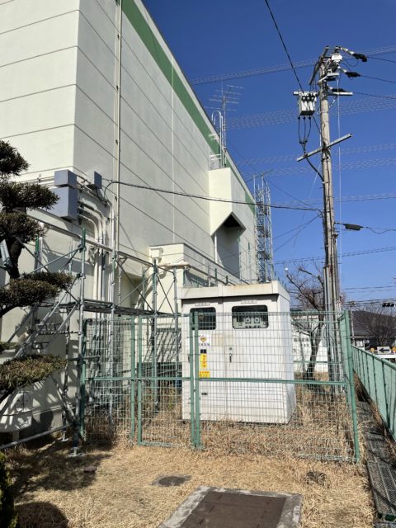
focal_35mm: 26
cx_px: 198
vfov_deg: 67.3
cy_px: 264
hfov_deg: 53.1
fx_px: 397
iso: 32
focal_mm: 4.2
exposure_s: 1/7813
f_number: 1.6
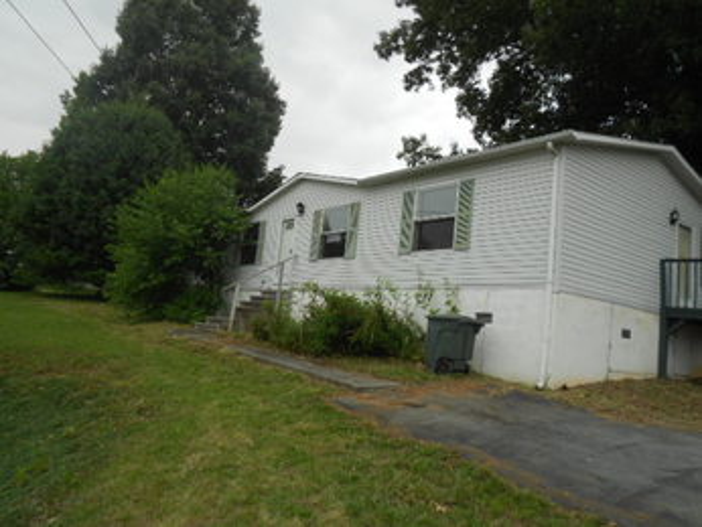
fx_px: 589
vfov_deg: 48.3
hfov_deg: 61.6
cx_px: 351
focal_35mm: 29
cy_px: 264
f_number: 3.4
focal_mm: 5.1
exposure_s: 1/100
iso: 80
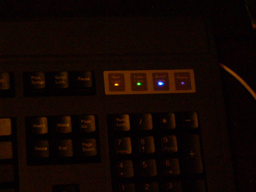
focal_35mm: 113
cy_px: 96
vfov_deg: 13.1
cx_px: 128
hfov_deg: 17.4
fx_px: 836
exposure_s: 1/60
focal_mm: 18.6
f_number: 5.2
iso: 800
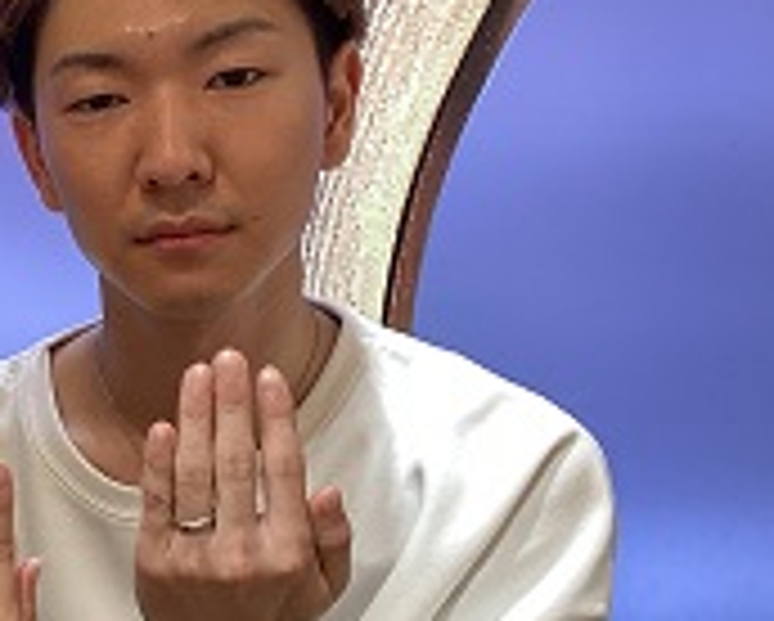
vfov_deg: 19.3
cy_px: 461
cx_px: -194
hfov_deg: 22.0
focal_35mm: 79
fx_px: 1812
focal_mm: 3.3
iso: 80
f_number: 2.4
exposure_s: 1/60
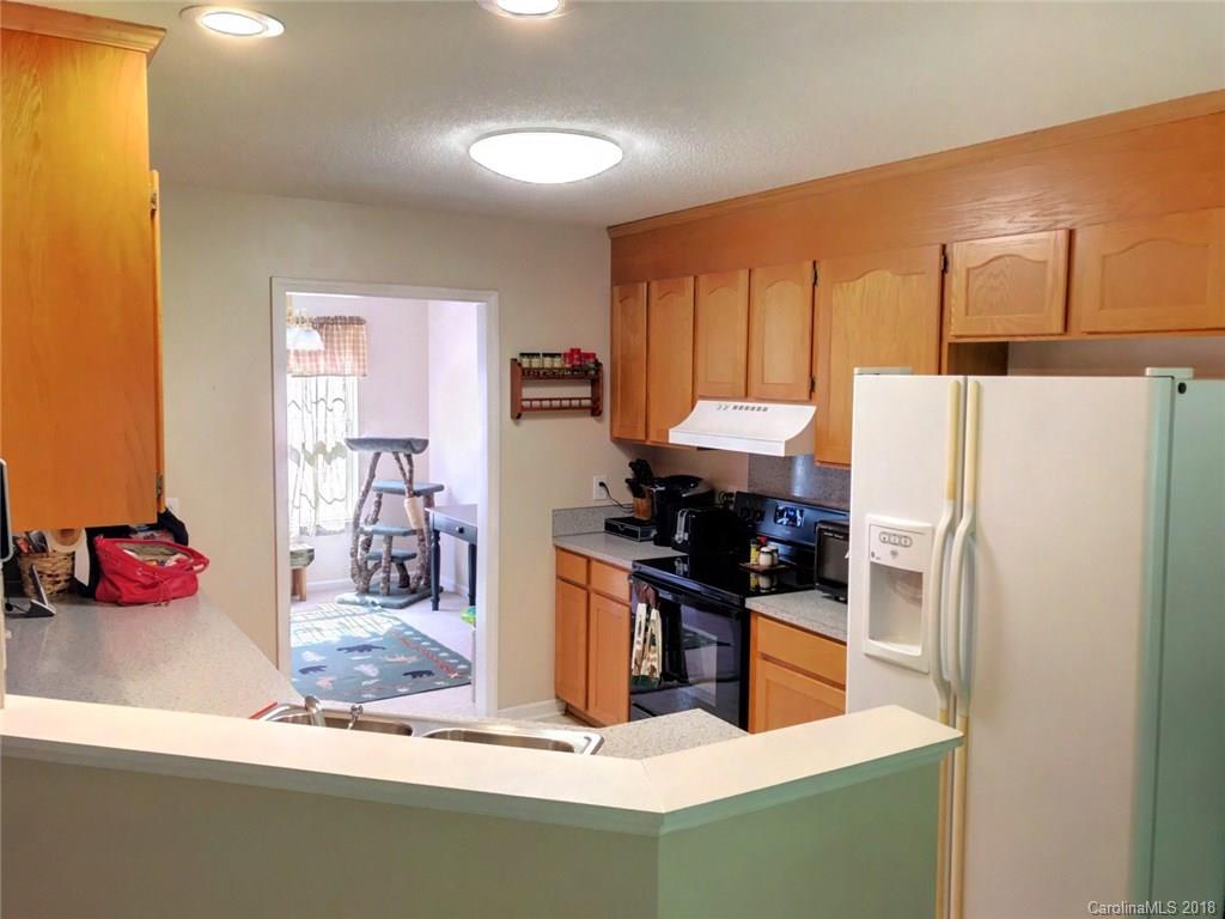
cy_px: 460
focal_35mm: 28
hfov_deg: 63.4
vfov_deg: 49.7
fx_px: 991
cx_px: 612
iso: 25
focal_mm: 3.99
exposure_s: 1/30
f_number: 1.8
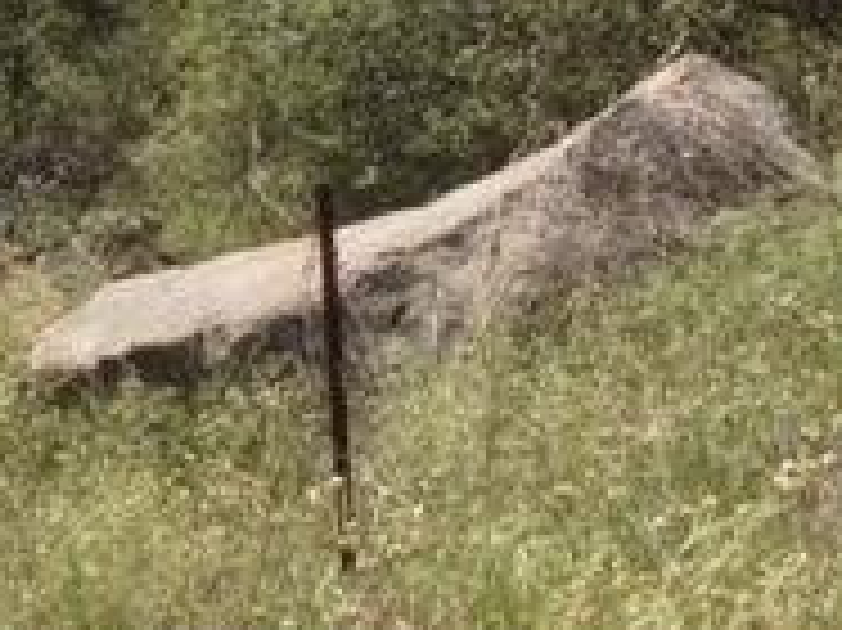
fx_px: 2747
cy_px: -310
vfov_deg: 12.5
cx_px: -104
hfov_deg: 16.8
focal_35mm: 113
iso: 50
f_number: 2.4
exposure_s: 1/951
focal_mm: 4.13
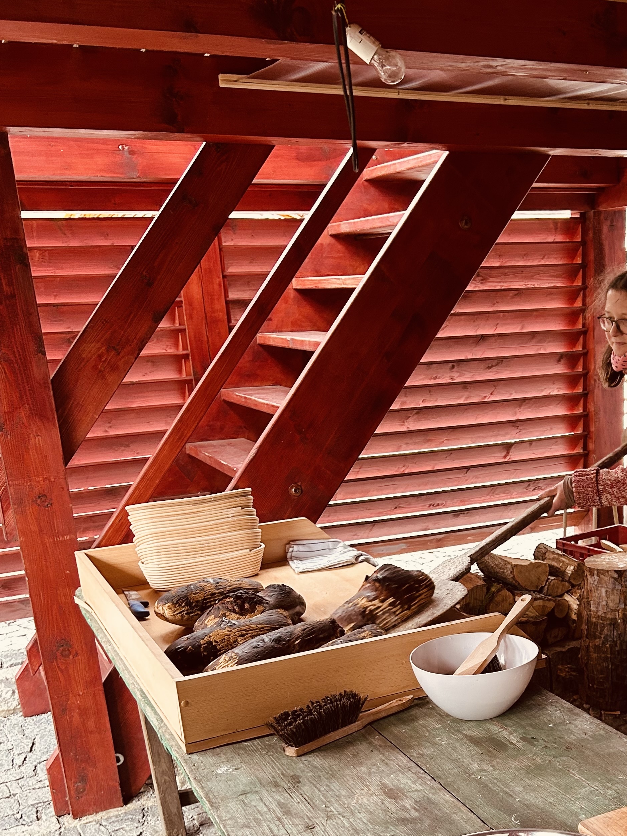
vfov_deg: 43.1
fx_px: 1014
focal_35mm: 42
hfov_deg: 33.5
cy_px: 648
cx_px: 484
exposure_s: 1/82
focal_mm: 5.7
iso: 125
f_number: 1.5
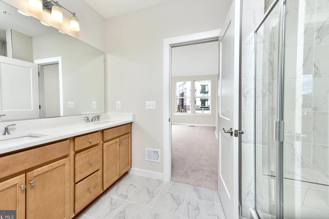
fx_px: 137
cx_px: 154
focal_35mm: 15
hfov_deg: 100.3
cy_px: 105
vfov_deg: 77.3
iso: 320
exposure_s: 1/125
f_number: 8
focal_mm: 14
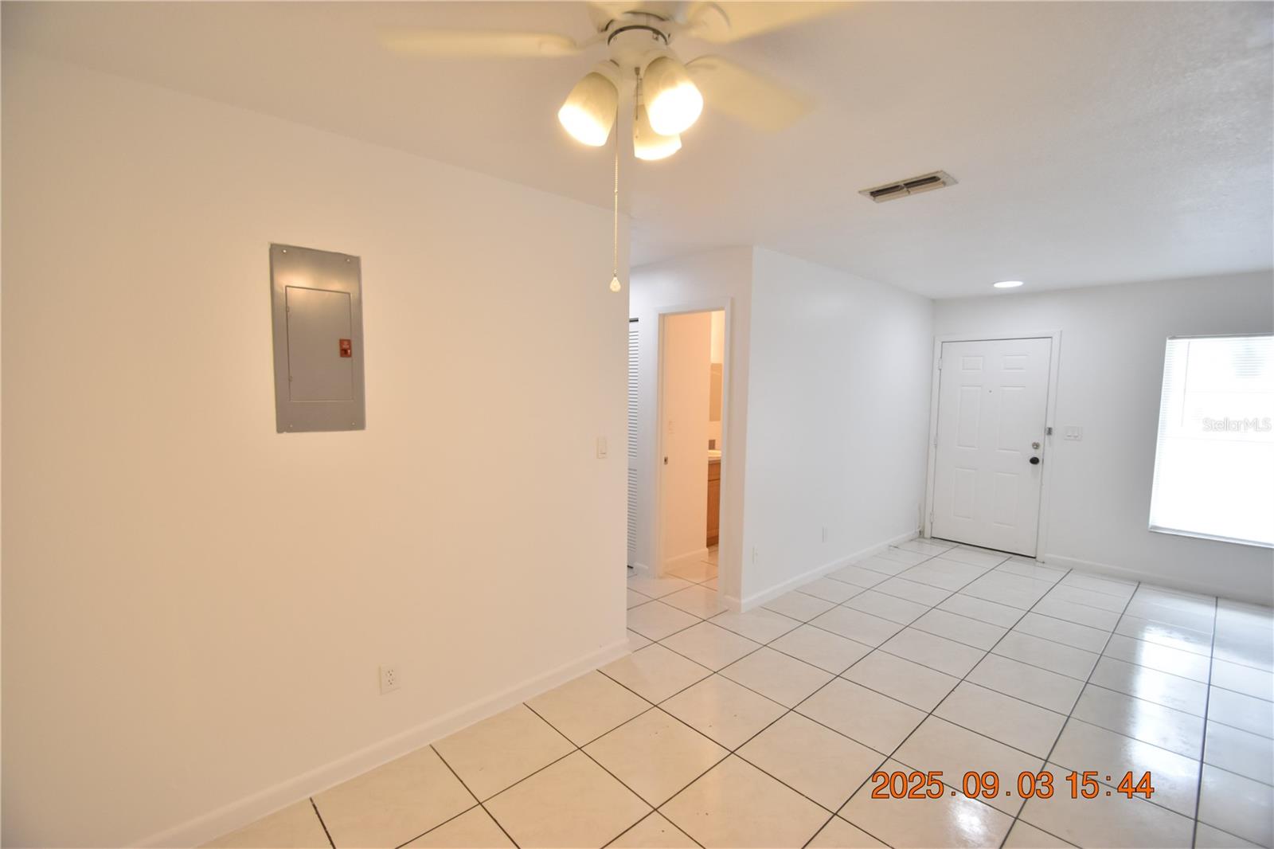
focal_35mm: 15
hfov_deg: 100.4
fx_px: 531
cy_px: 424
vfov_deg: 77.3
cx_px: 637
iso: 800
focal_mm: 10
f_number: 3.5
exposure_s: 1/125
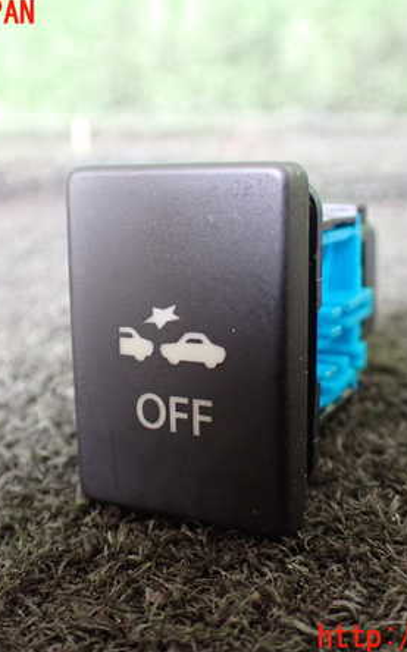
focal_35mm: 43
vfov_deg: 46.2
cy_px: 326
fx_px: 764
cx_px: 209
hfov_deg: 29.8
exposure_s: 1/60
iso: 800
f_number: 2.3
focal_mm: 5.4
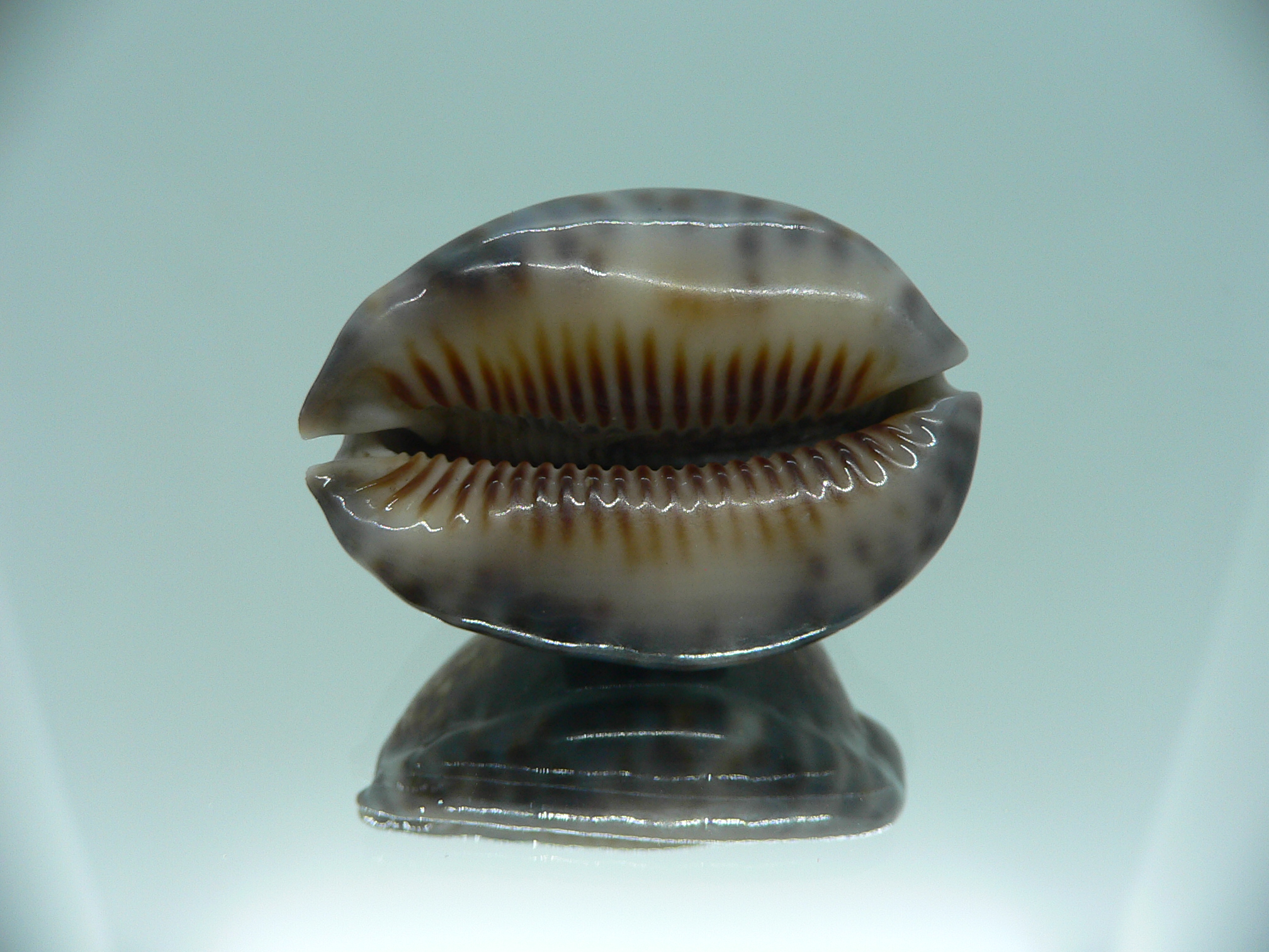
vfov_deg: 40.7
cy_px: 476
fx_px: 1283
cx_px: 634
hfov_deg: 52.6
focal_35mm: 35
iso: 80
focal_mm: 4.6
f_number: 2.8
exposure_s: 1/60
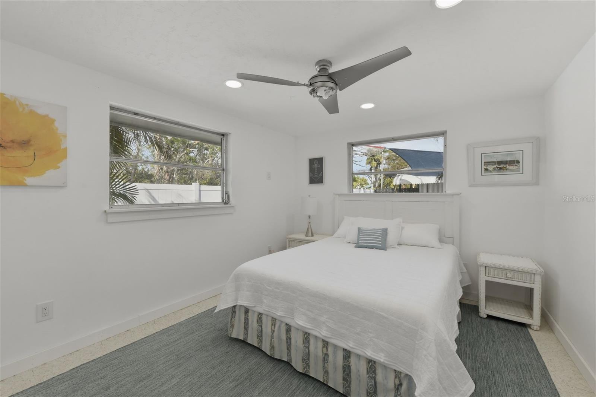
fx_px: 232
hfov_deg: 104.3
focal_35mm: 14
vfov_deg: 81.2
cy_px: 198
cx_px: 298
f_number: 9
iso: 400
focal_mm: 14
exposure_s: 1/320
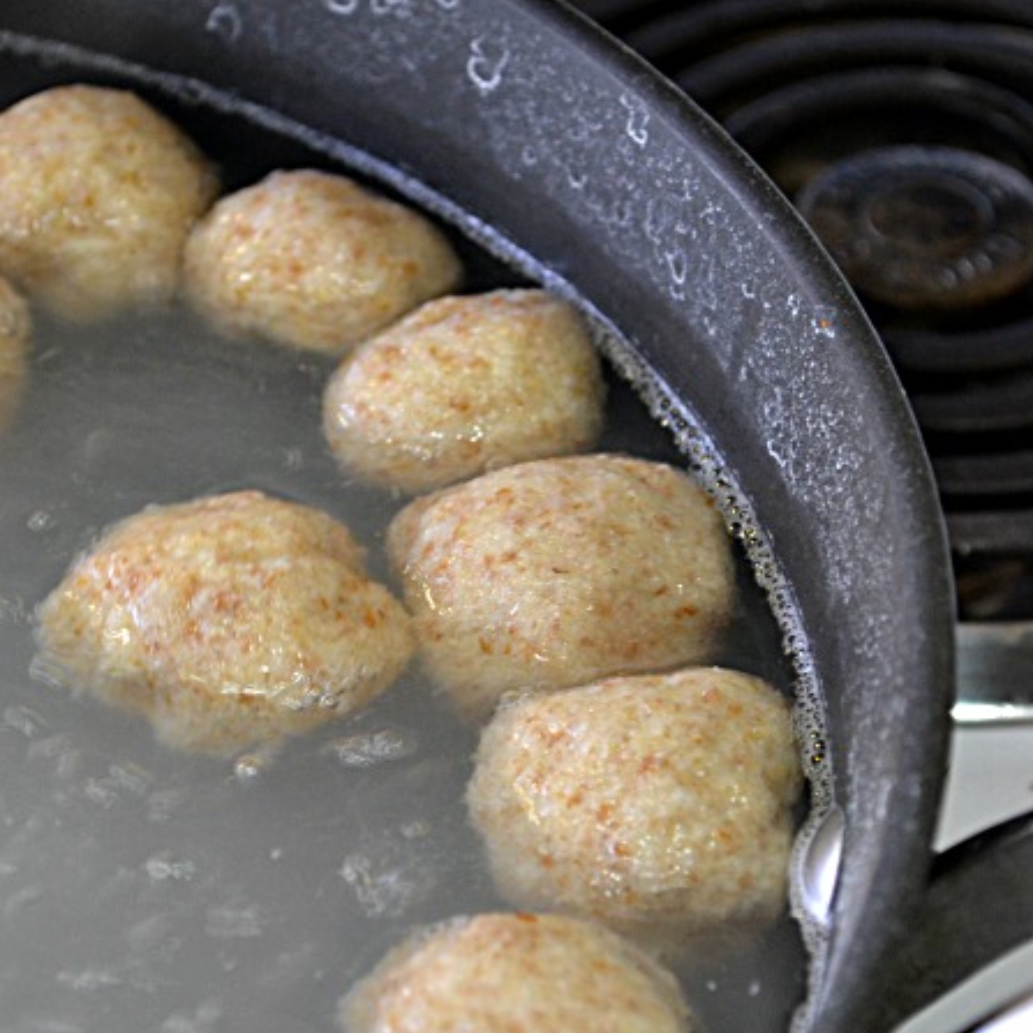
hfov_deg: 14.8
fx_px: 3974
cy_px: 642
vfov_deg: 14.8
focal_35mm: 118
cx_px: 501
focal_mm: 55
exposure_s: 1/15
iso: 1100
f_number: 5.6
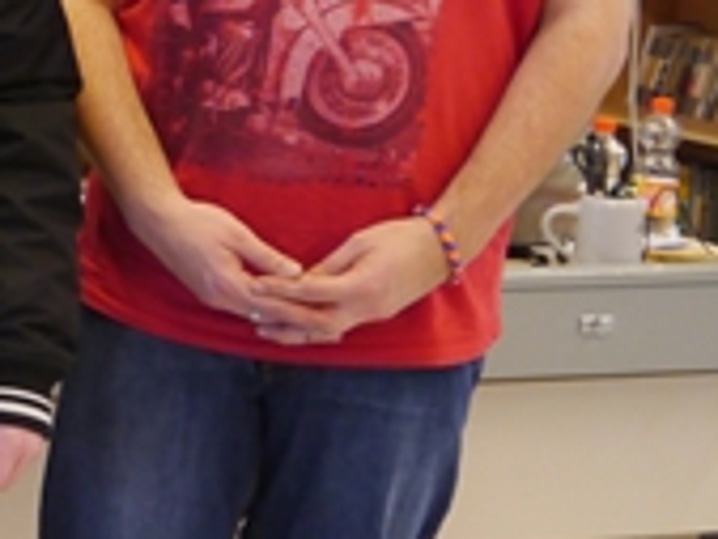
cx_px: -501
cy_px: 30
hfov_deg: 16.2
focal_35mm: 106
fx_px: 2200
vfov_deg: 13.8
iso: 640
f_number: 3.5
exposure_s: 1/60
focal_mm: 14
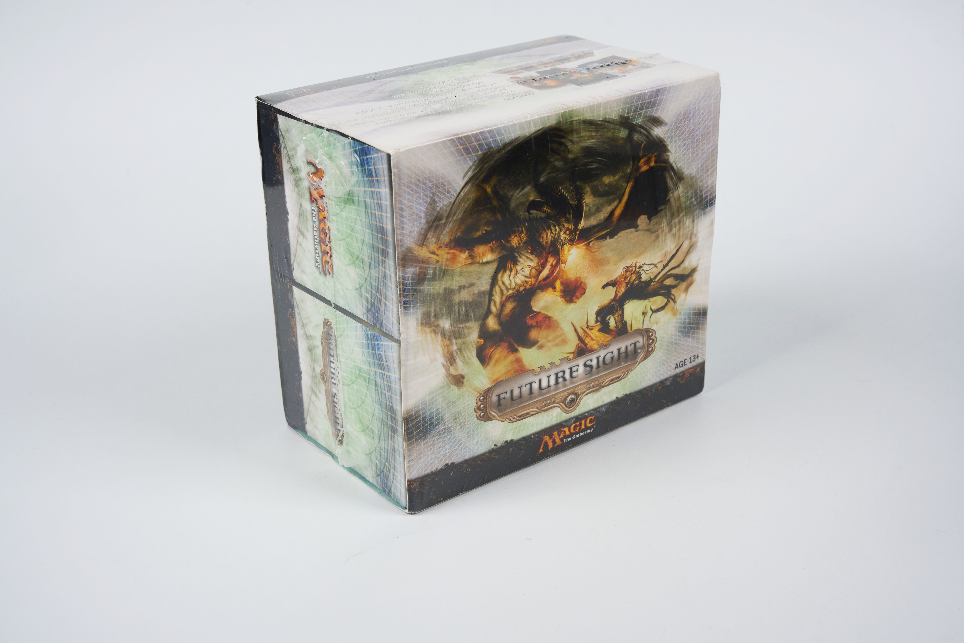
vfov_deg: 27.9
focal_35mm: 48
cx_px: 482
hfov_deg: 40.8
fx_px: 1296
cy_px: 322
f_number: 13
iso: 800
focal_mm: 48.4
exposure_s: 1/50
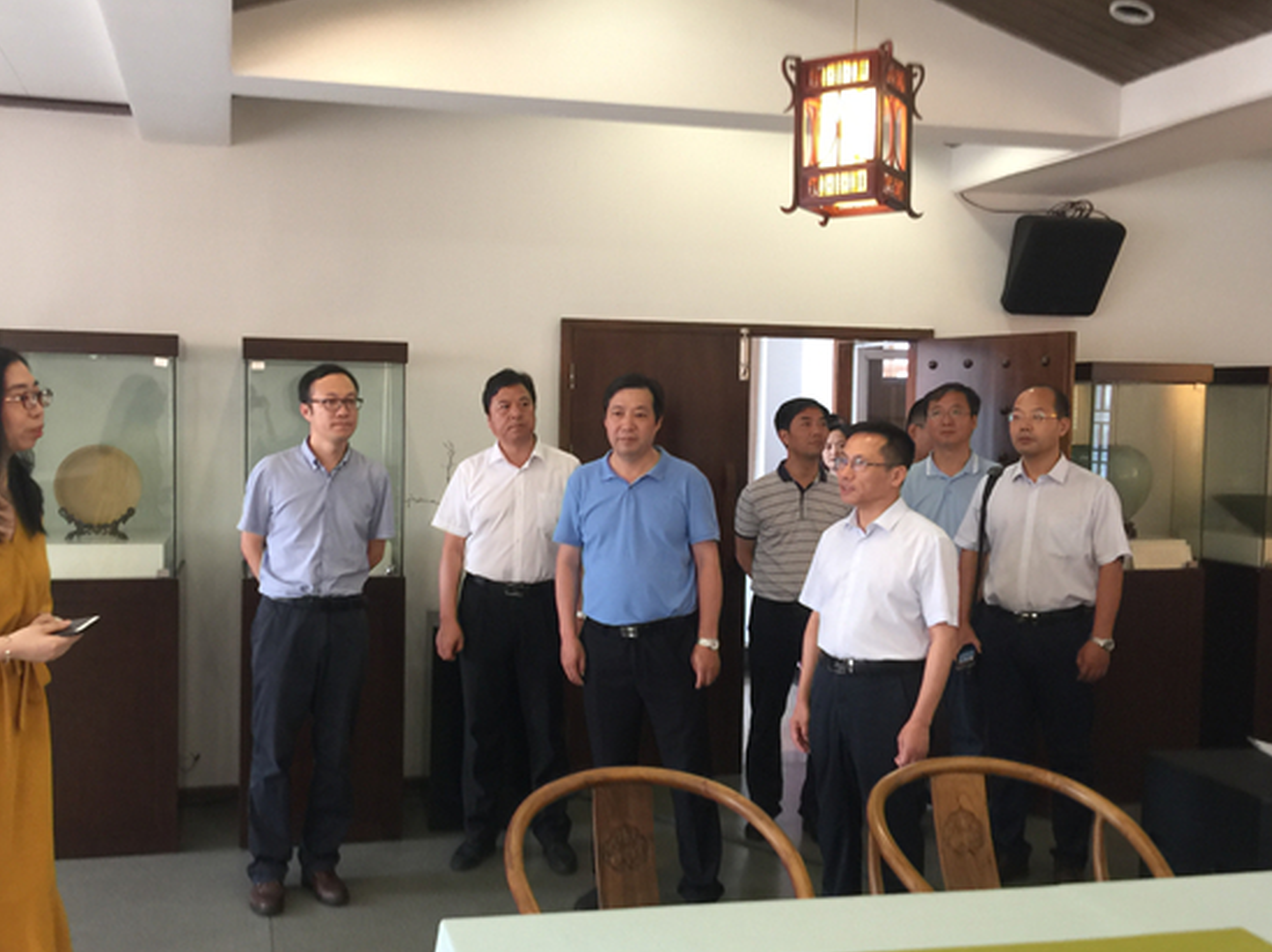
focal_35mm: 37
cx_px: 549
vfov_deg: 38.6
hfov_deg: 50.0
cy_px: 518
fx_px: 1359
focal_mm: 4.15
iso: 40
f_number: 2.2
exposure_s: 1/17
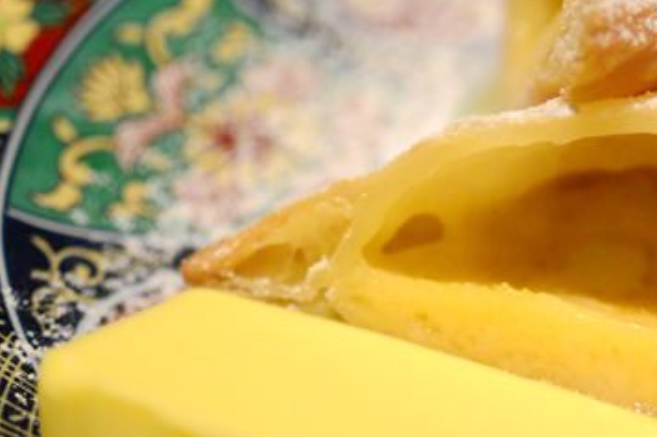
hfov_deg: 18.3
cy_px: 301
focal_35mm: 110
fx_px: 2006
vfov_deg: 12.4
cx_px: 605
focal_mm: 18.5
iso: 200
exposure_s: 1/250
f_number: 2
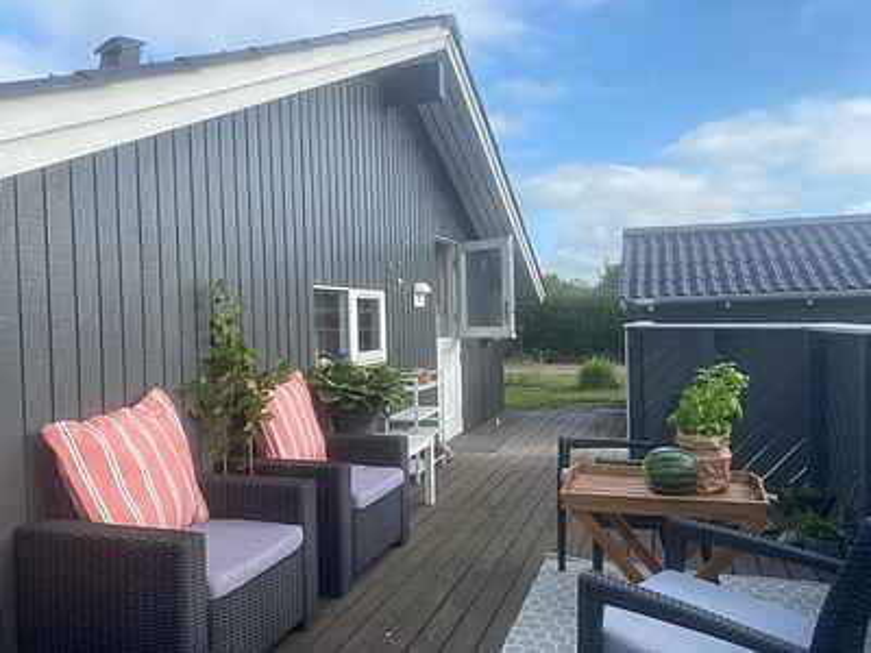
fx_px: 654
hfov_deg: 67.3
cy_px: 326
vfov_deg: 53.1
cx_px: 436
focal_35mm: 26
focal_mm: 4.25
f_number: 1.8
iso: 32
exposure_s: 1/1504
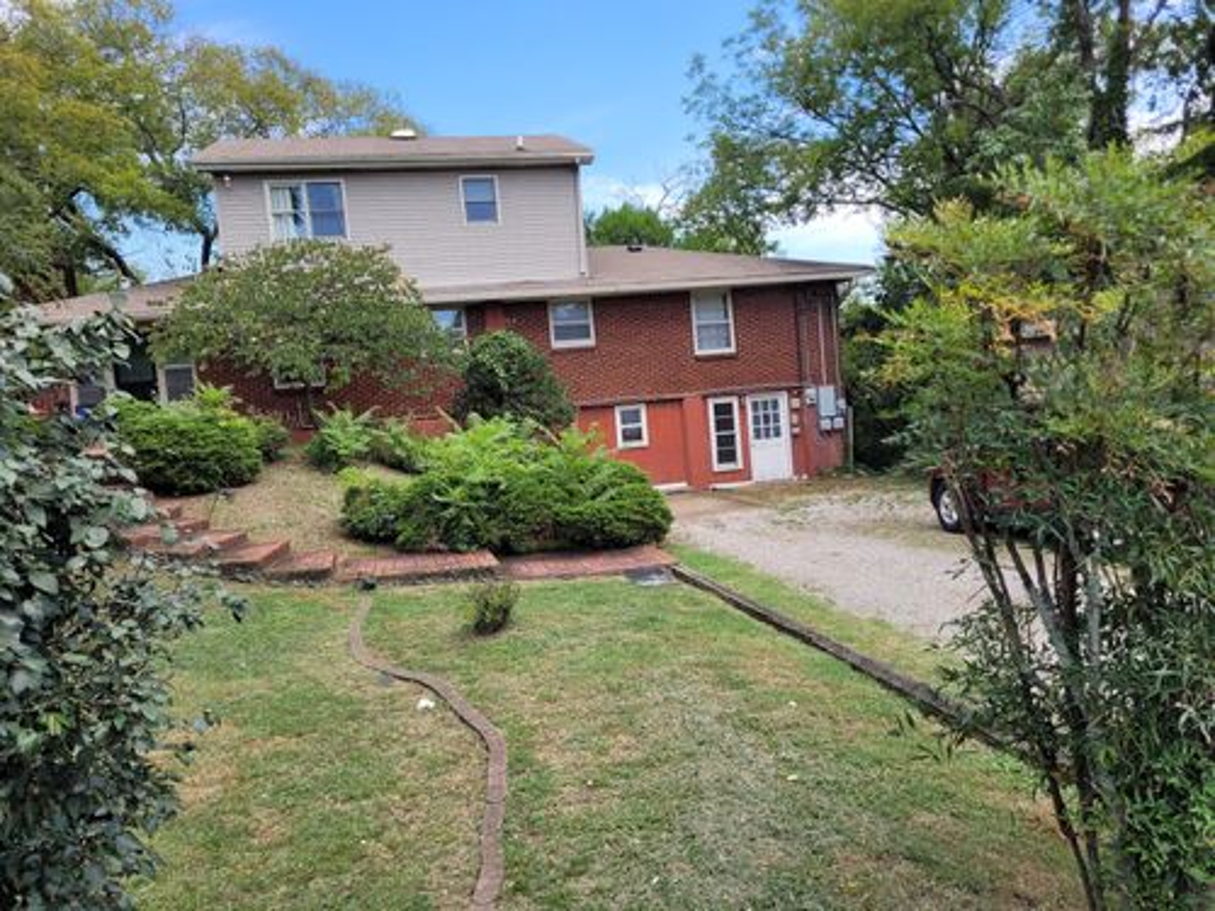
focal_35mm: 26
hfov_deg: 67.3
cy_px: 456
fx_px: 913
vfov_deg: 53.1
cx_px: 608
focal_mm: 5.4
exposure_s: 1/823
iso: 40
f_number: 1.8
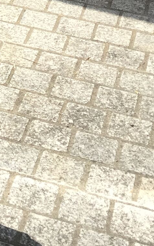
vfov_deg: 14.4
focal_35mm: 131
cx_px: -156
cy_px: -165
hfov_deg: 9.4
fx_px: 879
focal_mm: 4.15
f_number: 2.2
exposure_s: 1/1236
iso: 32
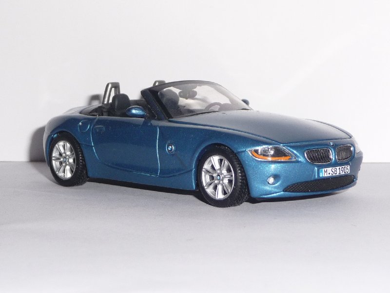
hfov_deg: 18.9
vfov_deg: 14.2
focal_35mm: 104
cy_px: 146
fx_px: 1172
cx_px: 195
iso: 100
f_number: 4.5
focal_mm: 10.5
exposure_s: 1/30
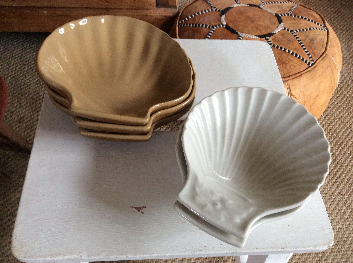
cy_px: 132
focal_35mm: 32
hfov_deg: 56.9
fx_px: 326
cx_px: 176
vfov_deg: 44.1
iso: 125
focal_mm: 3.3
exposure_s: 1/25
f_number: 2.4
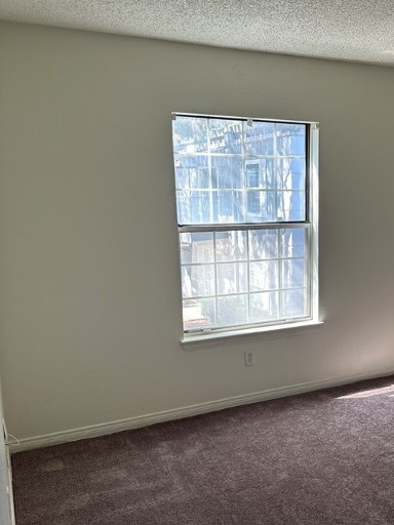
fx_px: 546
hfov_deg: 38.6
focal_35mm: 36
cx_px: 294
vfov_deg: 51.2
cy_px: 301
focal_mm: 6.86
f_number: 1.78
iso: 125
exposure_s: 1/121
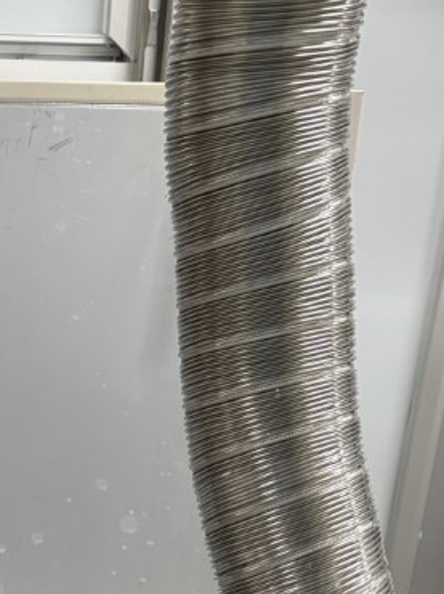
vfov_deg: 24.1
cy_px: 751
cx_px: -71
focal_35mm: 72
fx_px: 1233
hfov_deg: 19.4
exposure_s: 1/50
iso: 200
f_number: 1.6
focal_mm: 5.96
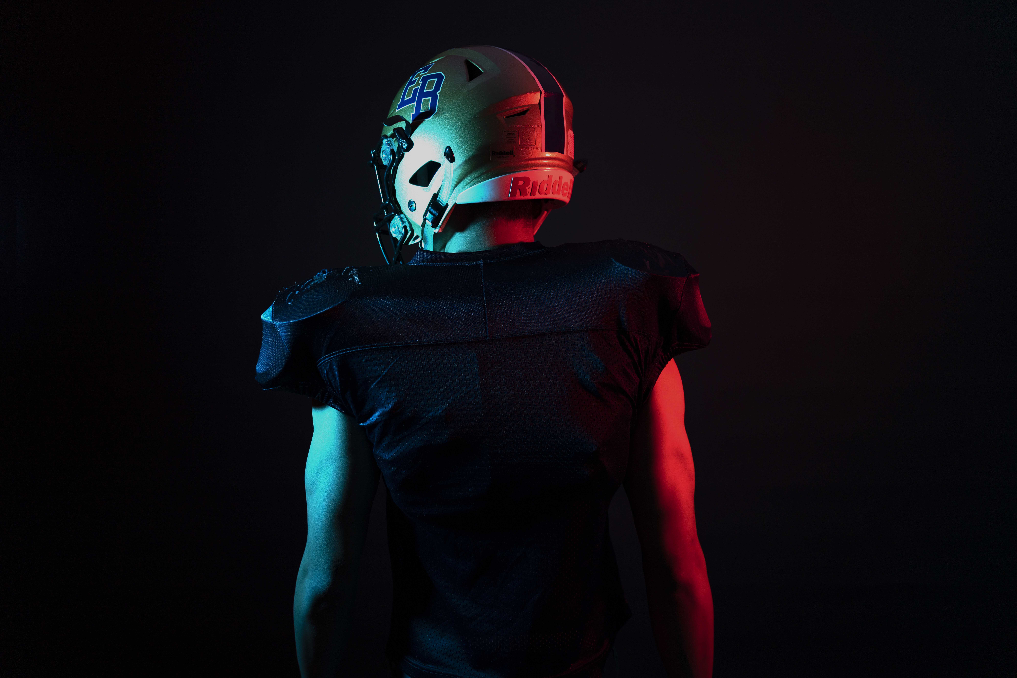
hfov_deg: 46.3
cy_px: 339
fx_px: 1189
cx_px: 508
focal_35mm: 42
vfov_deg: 31.8
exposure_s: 1/60
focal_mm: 42.1
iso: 320
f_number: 2.8
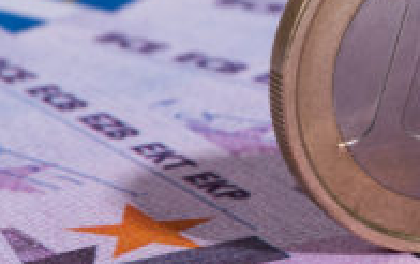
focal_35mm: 366
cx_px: 645
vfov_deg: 3.6
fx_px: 4194
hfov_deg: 5.7
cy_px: 210
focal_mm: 105
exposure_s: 1/200
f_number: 32
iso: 31
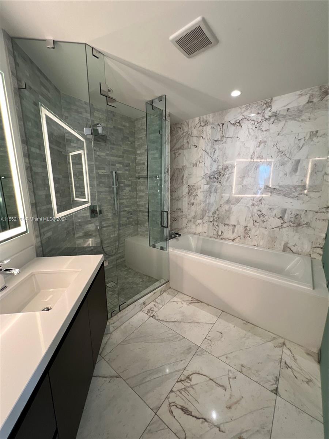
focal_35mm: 13
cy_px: 220
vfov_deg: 106.2
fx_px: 165
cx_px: 164
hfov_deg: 89.9
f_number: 1.8
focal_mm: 1.57
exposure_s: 1/30
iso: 80
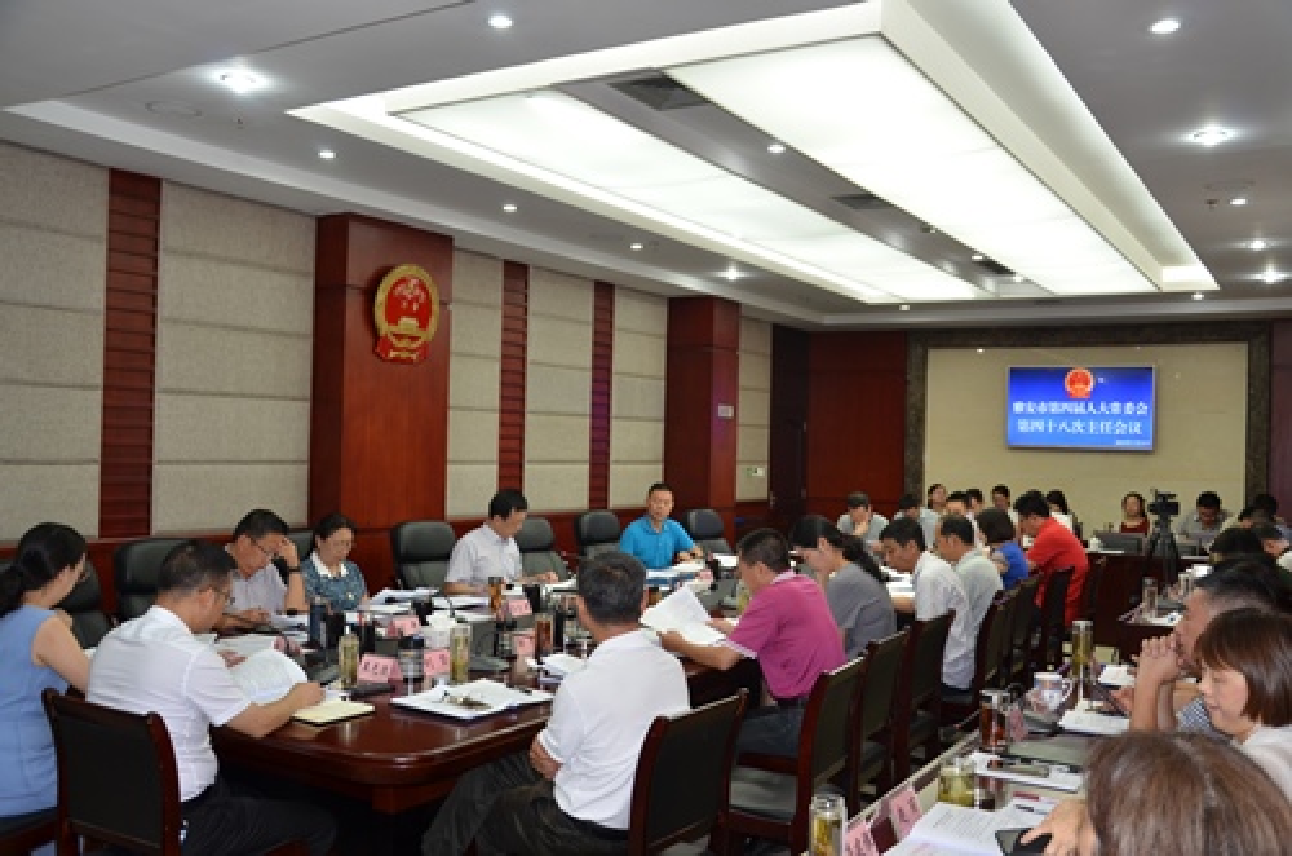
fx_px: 1182
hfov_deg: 57.3
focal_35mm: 33
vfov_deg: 39.8
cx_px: 646
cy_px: 428
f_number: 3.8
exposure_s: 1/60
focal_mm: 22
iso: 400
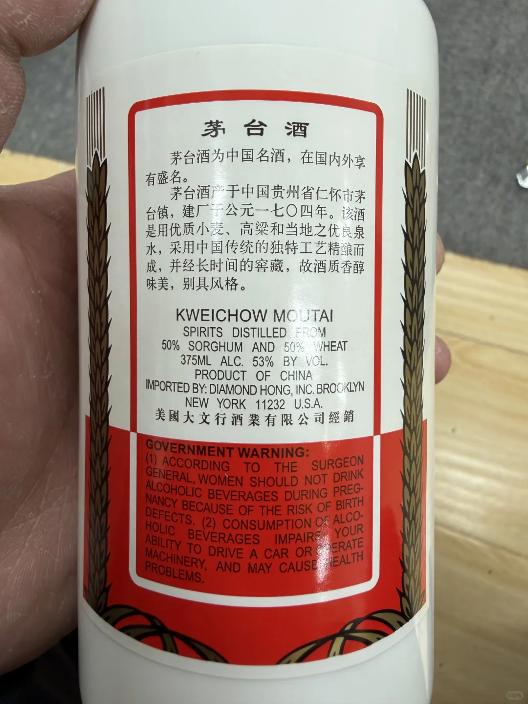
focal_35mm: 24
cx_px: 264
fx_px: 488
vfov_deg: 71.6
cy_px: 352
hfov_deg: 56.8
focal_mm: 2.22
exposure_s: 1/100
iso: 100
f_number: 2.2
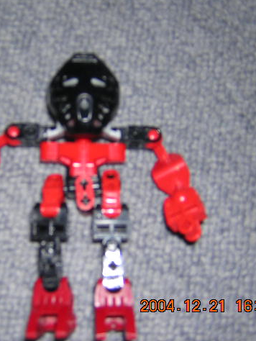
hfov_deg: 25.0
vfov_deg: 33.2
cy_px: 169
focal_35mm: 58
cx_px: 74
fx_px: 571
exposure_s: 1/60.1
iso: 100
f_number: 2.8
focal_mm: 5.6
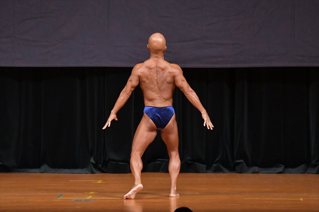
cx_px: 160
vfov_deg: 4.8
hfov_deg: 7.2
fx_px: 2524
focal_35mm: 285
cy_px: 106
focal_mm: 190
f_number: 5.6
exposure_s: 1/400
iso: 5000
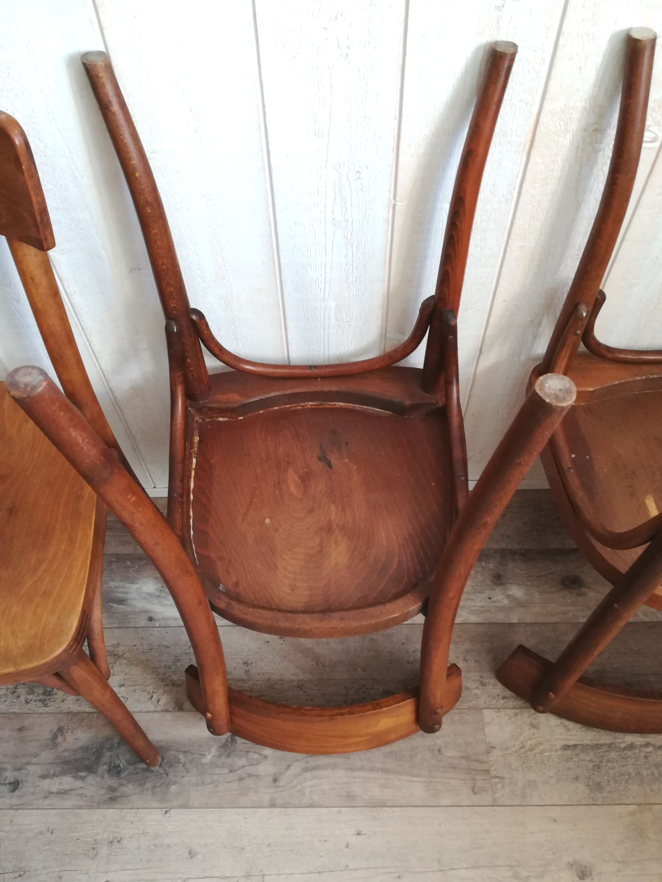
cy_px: 441
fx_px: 663
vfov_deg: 67.3
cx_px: 331
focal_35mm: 26
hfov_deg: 53.1
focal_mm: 3.83
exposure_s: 1/33.3
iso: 250
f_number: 2.2
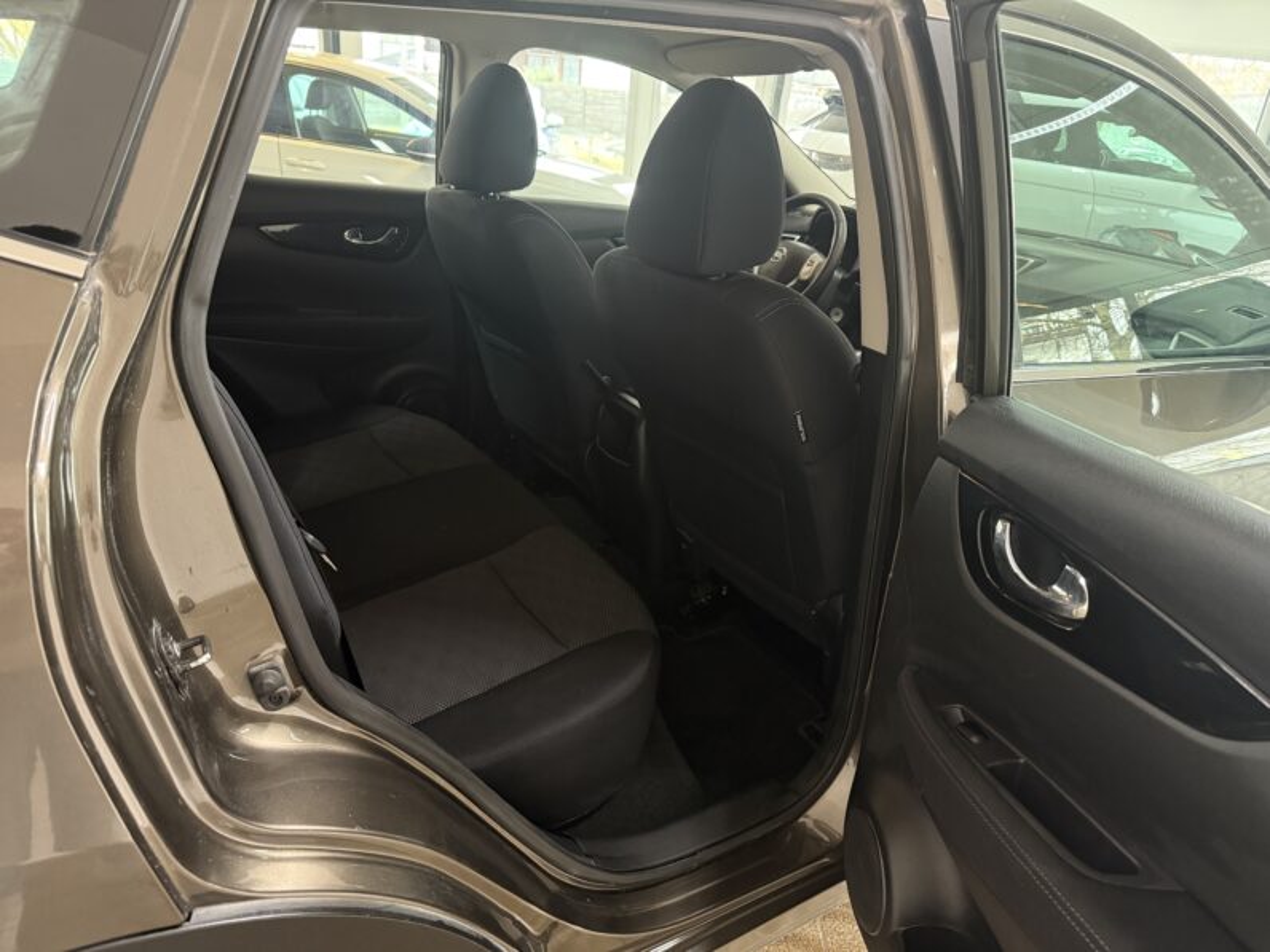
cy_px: 476
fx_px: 881
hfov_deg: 71.6
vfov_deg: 56.8
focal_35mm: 24
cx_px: 635
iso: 1000
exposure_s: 1/33
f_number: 1.78
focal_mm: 6.76
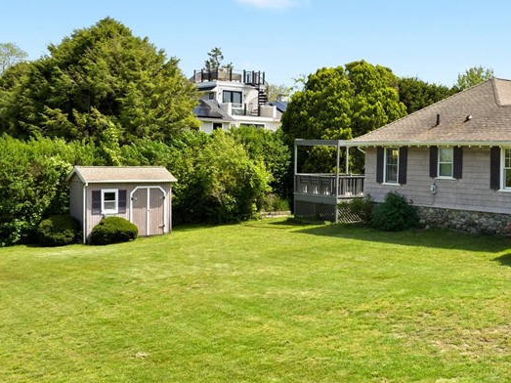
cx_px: 380
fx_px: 694
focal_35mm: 47
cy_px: 165
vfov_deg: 30.8
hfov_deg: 39.4
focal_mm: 12.29
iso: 200
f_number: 5.6
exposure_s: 1/80
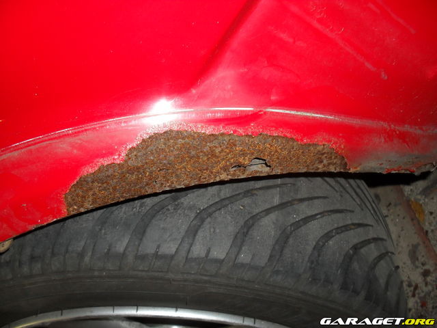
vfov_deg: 40.7
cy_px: 164
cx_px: 218
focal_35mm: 35
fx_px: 442
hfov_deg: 52.6
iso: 200
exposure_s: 1/45
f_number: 3.2
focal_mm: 6.3
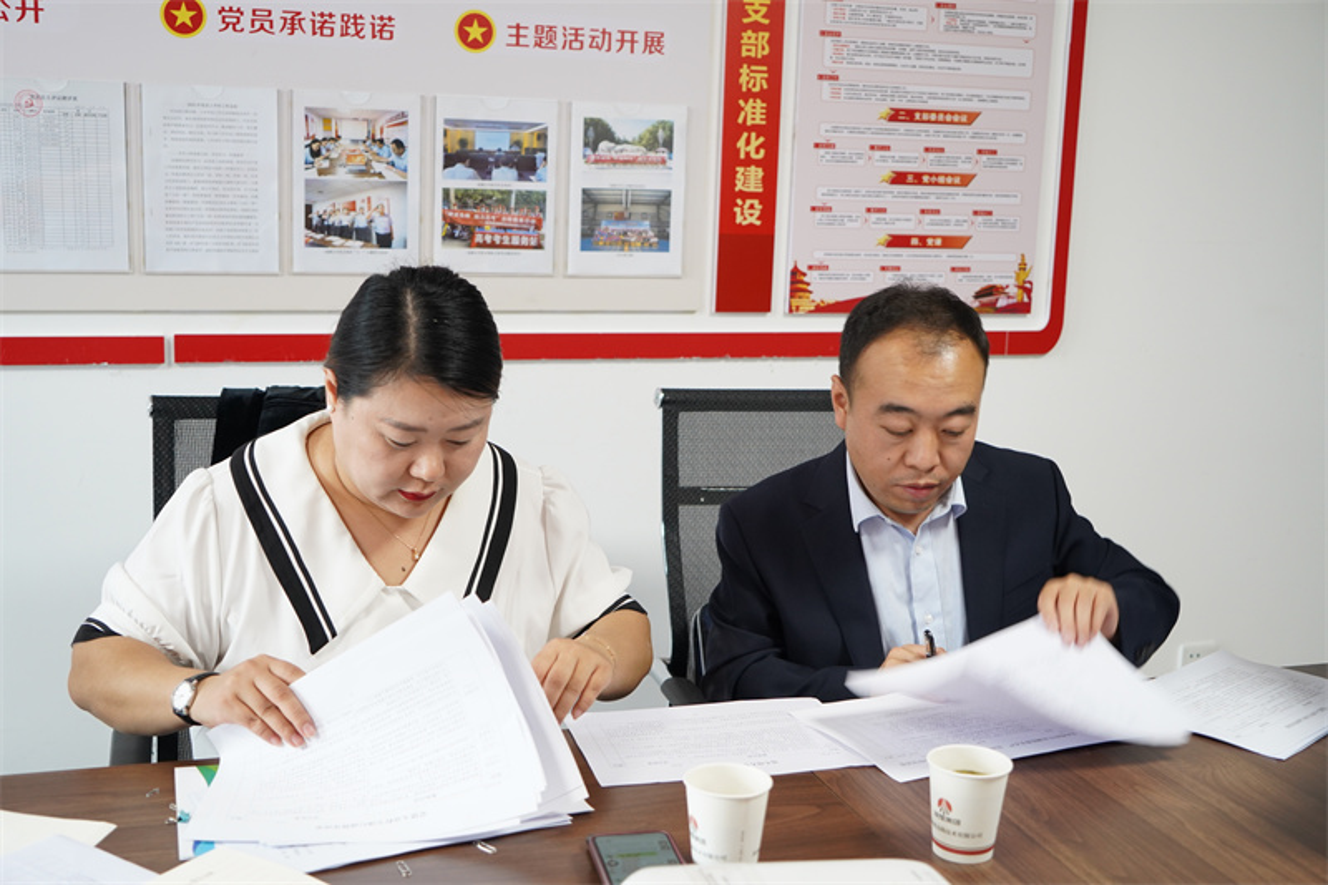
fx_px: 1512
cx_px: 664
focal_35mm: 41
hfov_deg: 47.4
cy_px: 442
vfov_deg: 32.6
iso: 1000
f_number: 4
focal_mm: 41
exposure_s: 1/50
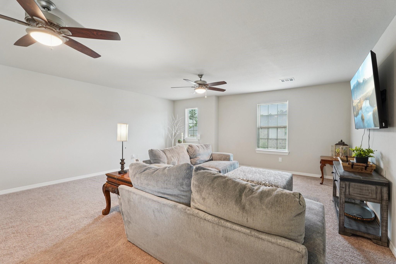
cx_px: 198
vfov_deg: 73.7
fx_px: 176
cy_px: 132
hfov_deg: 96.7
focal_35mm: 16
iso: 400
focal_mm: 16
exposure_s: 1/10
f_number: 8
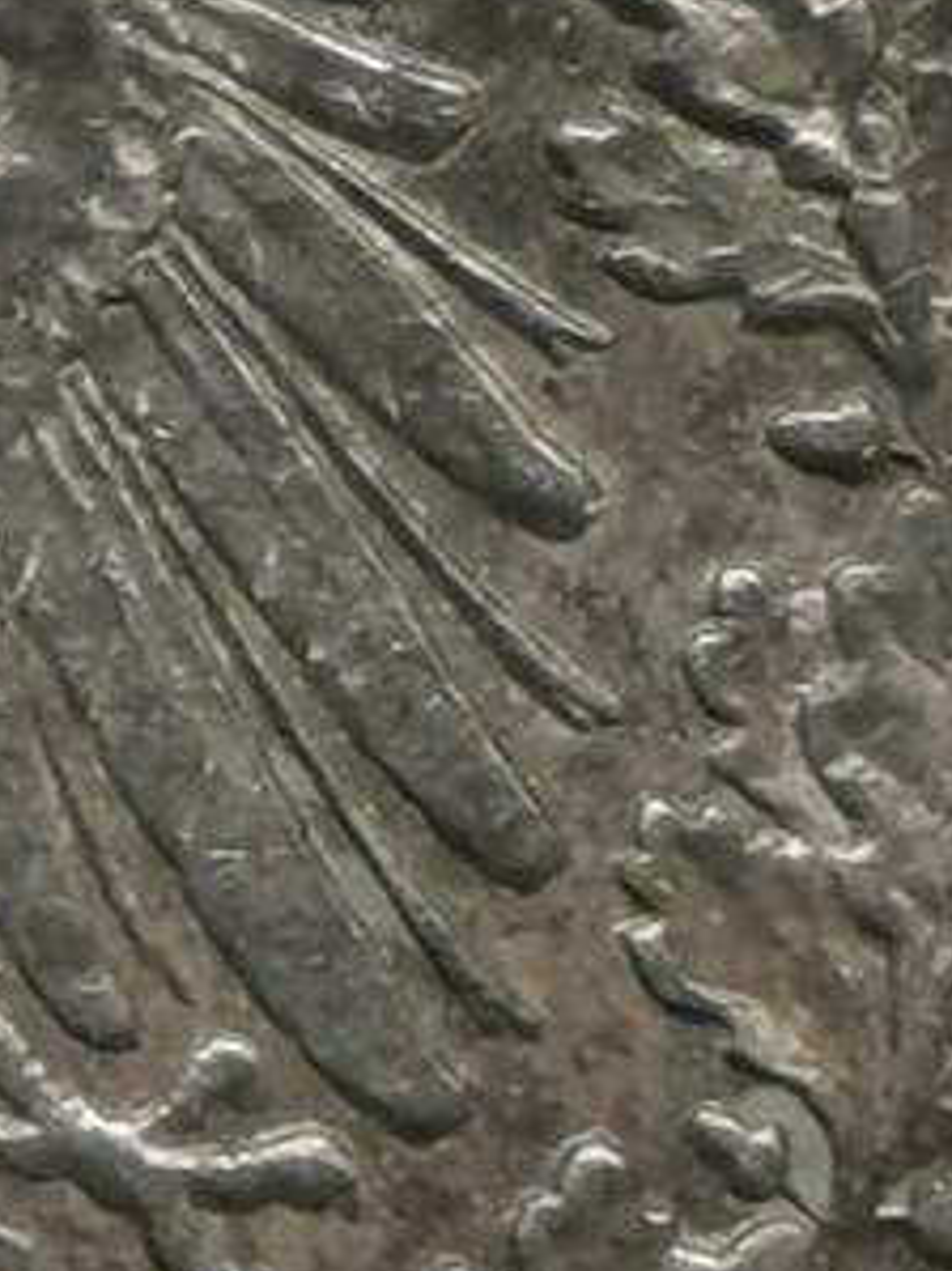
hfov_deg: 3.2
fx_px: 17247
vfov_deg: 4.2
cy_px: 570
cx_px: -382
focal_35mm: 470
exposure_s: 1/100
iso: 50
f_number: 1.6
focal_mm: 5.56
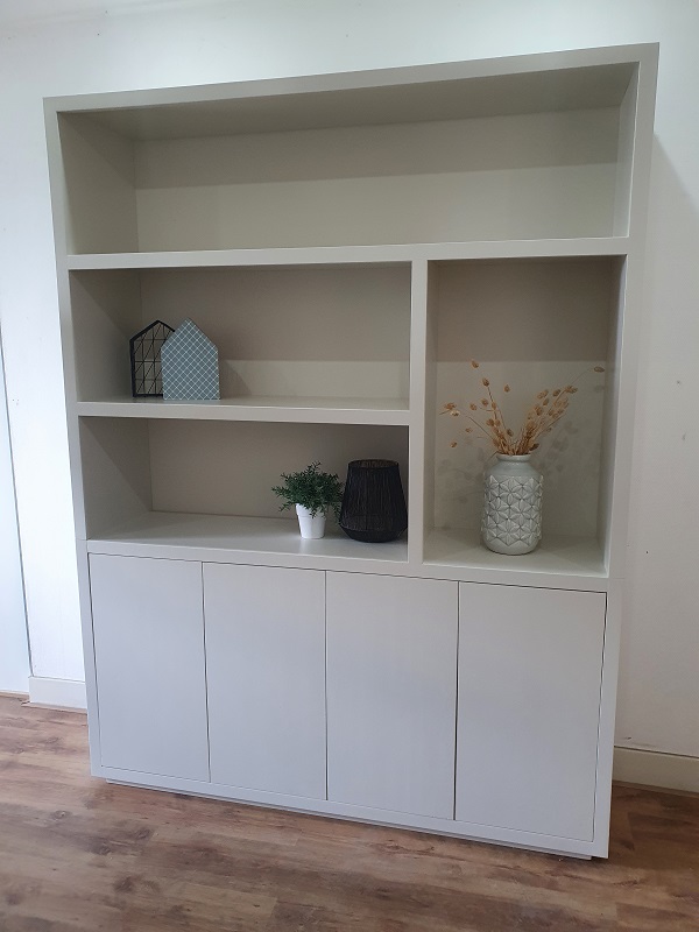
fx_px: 700
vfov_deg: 67.3
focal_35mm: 26
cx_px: 350
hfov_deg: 53.1
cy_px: 466
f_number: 2.4
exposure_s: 1/50
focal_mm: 4.32
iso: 250
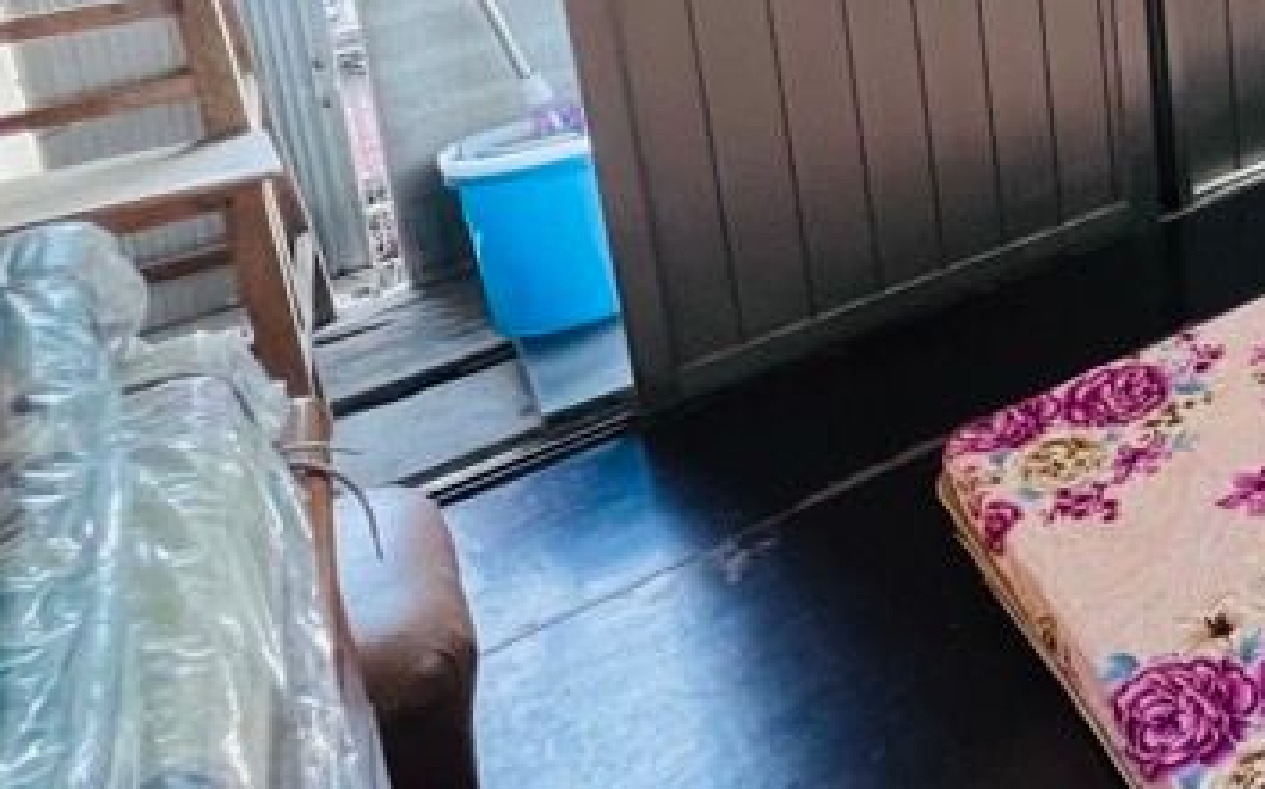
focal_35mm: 40
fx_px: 1378
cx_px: 1688
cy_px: -237
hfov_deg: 33.7
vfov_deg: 26.9
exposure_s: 1/65
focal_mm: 1.57
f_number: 1.8
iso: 250
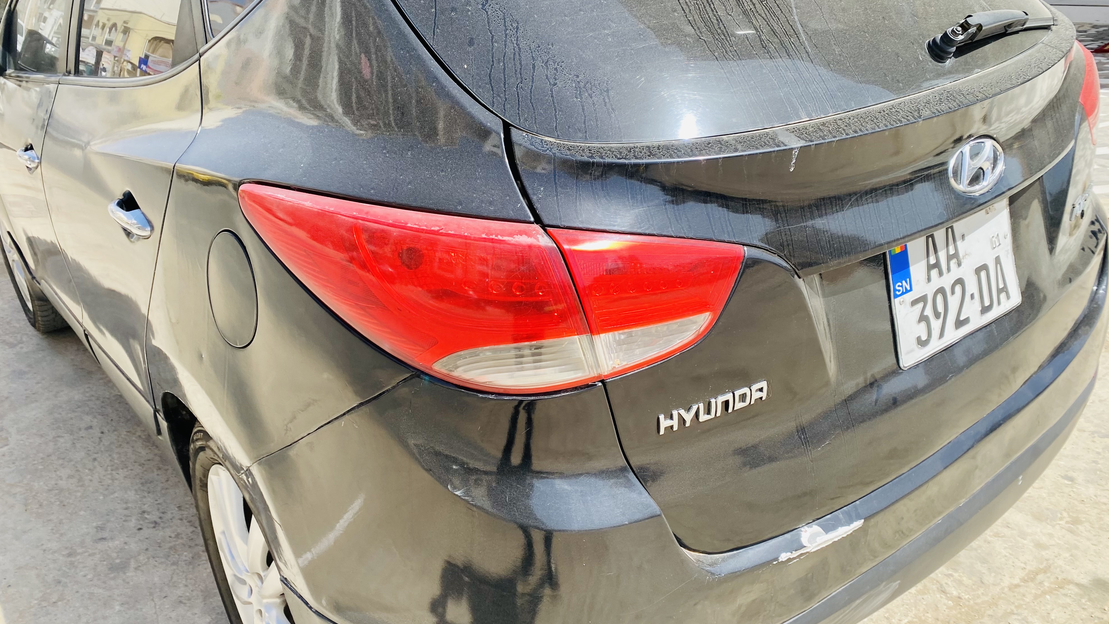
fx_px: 853
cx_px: 548
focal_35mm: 29
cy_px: 253
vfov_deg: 40.0
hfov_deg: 66.1
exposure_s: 1/981
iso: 32
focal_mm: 4.25
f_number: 1.8
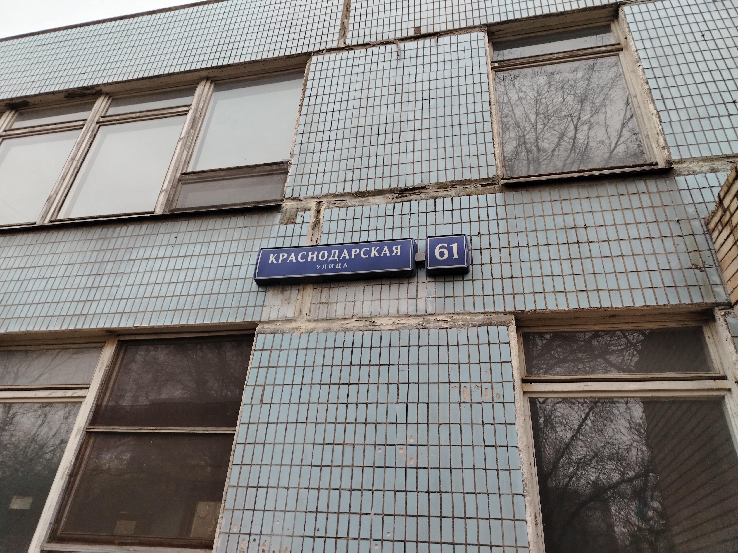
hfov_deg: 71.6
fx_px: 512
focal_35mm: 24
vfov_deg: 56.8
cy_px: 276
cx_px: 369
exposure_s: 1/60
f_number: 1.75
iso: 366
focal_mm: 5.25
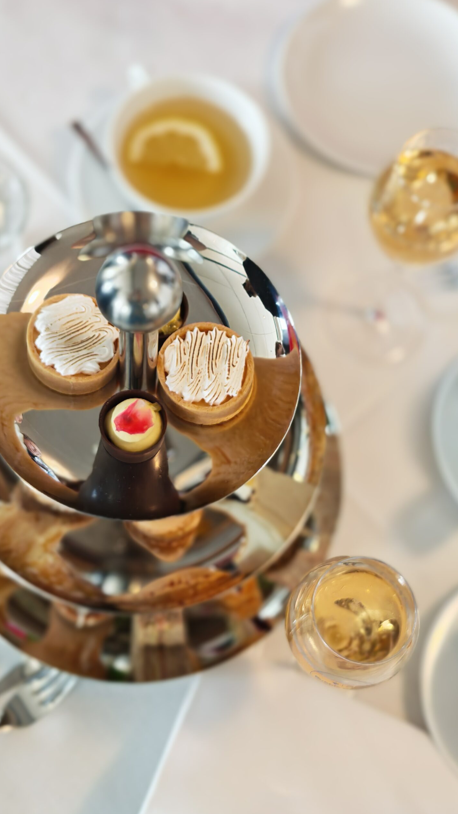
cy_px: 411
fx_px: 1144
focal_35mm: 53
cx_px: 198
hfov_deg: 22.6
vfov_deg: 39.2
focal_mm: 6.83
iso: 125
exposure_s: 1/100
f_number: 1.6
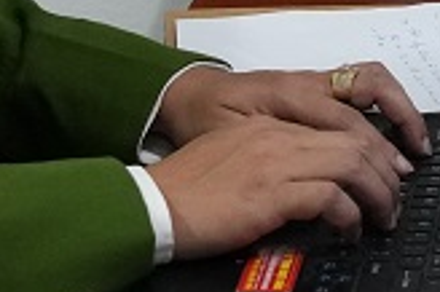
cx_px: 574
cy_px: -177
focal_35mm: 225
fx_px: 2747
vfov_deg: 6.0
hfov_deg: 9.0
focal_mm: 24
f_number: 4
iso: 3200
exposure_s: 1/160
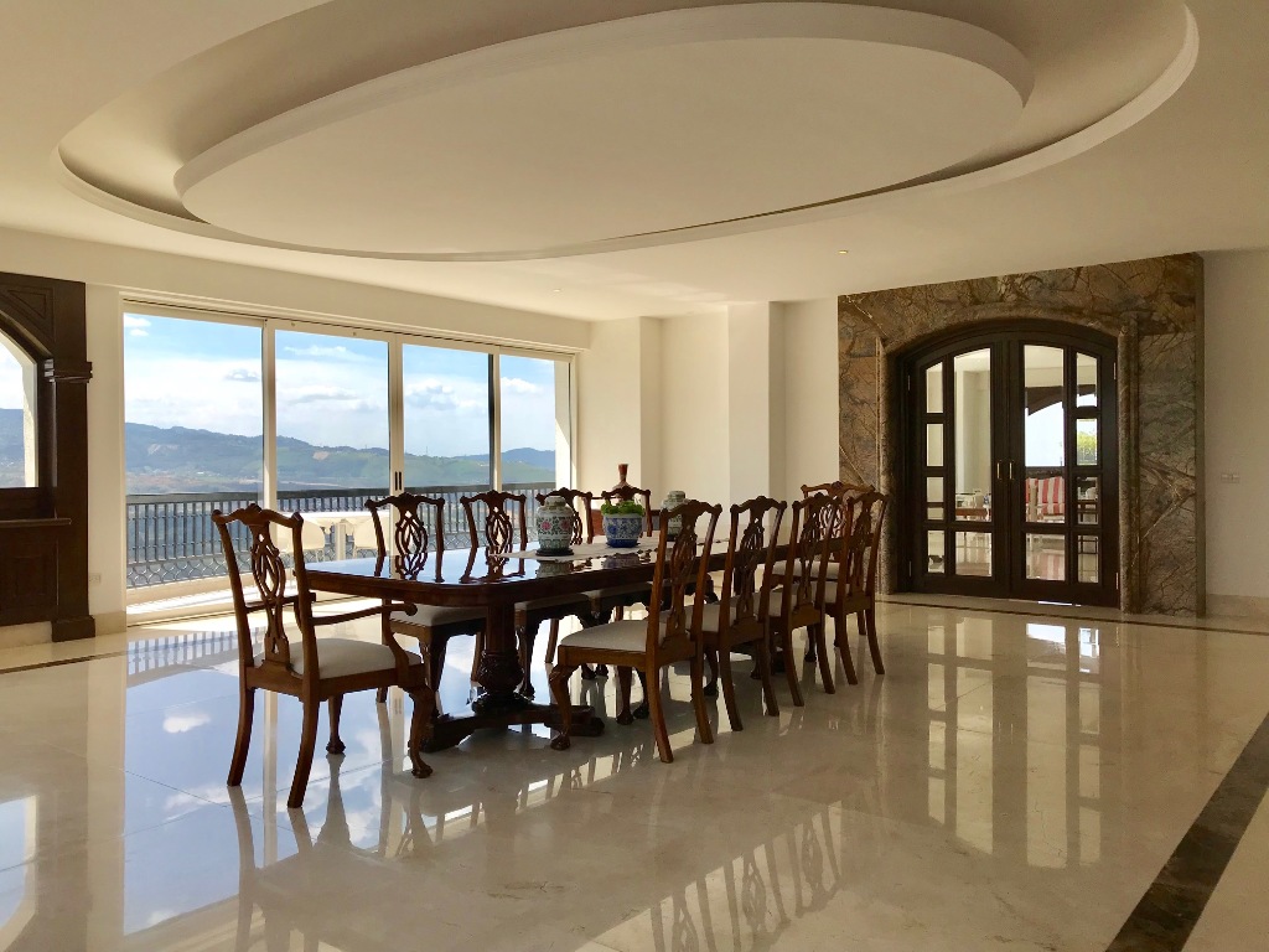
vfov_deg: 49.7
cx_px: 634
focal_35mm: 28
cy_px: 476
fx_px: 1026
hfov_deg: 63.4
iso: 20
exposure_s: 1/1153
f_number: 1.8
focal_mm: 3.99
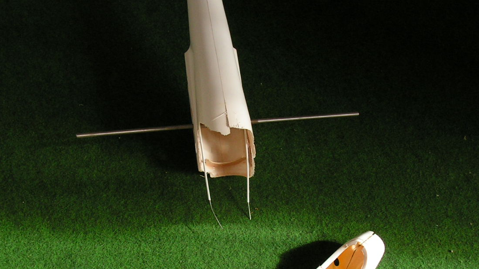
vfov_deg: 17.1
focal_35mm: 70
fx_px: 889
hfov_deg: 30.2
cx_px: 237
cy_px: 216
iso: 100
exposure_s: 1/40
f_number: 3.2
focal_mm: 7.4
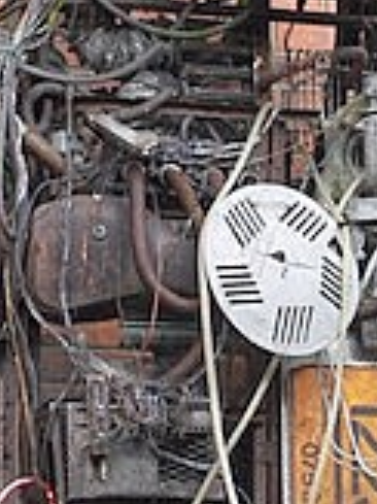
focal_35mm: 276
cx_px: 185
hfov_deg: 5.4
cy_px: 668
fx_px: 4013
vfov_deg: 7.1
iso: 100
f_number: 4.6
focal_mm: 22
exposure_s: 1/60
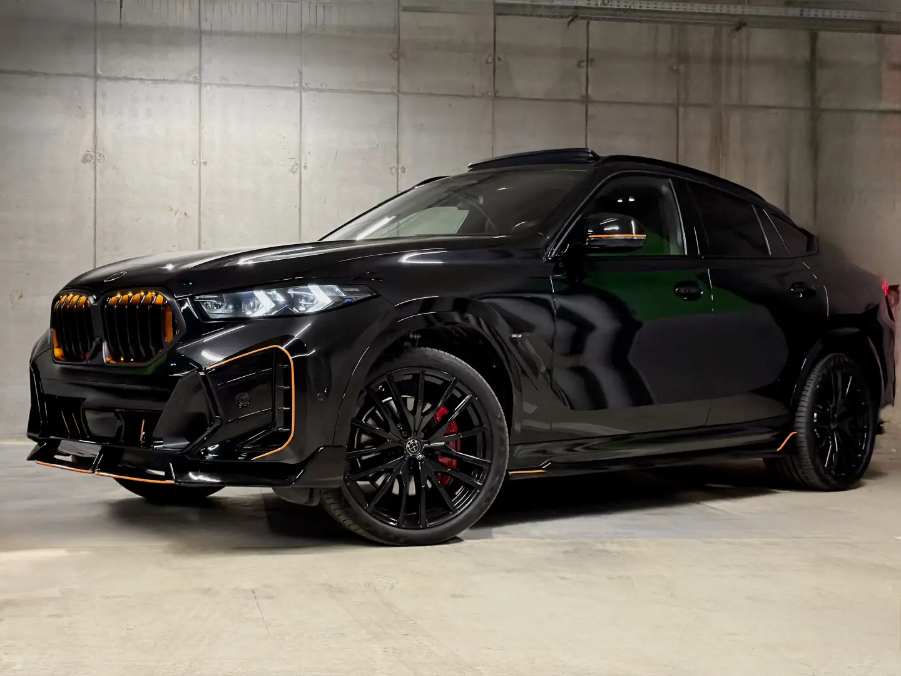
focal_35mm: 48
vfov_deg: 30.3
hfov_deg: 39.7
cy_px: 338
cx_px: 450
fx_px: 1249
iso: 800
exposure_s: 1/121
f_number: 1.78
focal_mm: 6.76
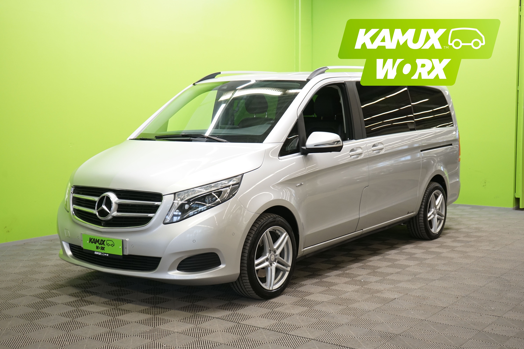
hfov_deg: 43.6
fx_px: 655
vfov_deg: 29.9
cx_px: 262
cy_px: 174
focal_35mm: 45
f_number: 5.6
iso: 800
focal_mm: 45
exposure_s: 1/30
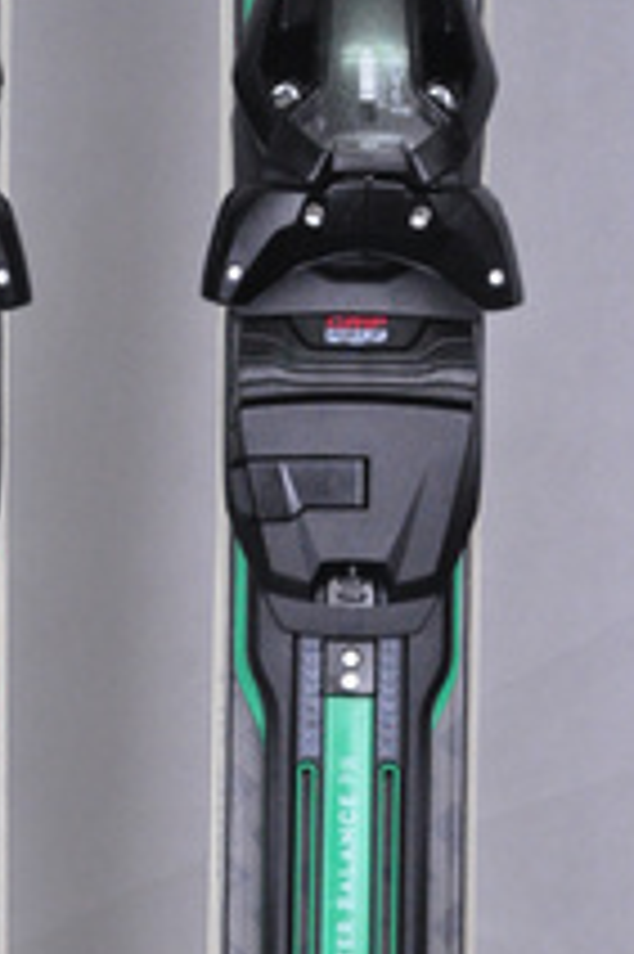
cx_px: 106
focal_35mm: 239
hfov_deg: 5.7
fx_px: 6325
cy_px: 914
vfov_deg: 8.6
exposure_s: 1/125
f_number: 8
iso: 3200
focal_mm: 75
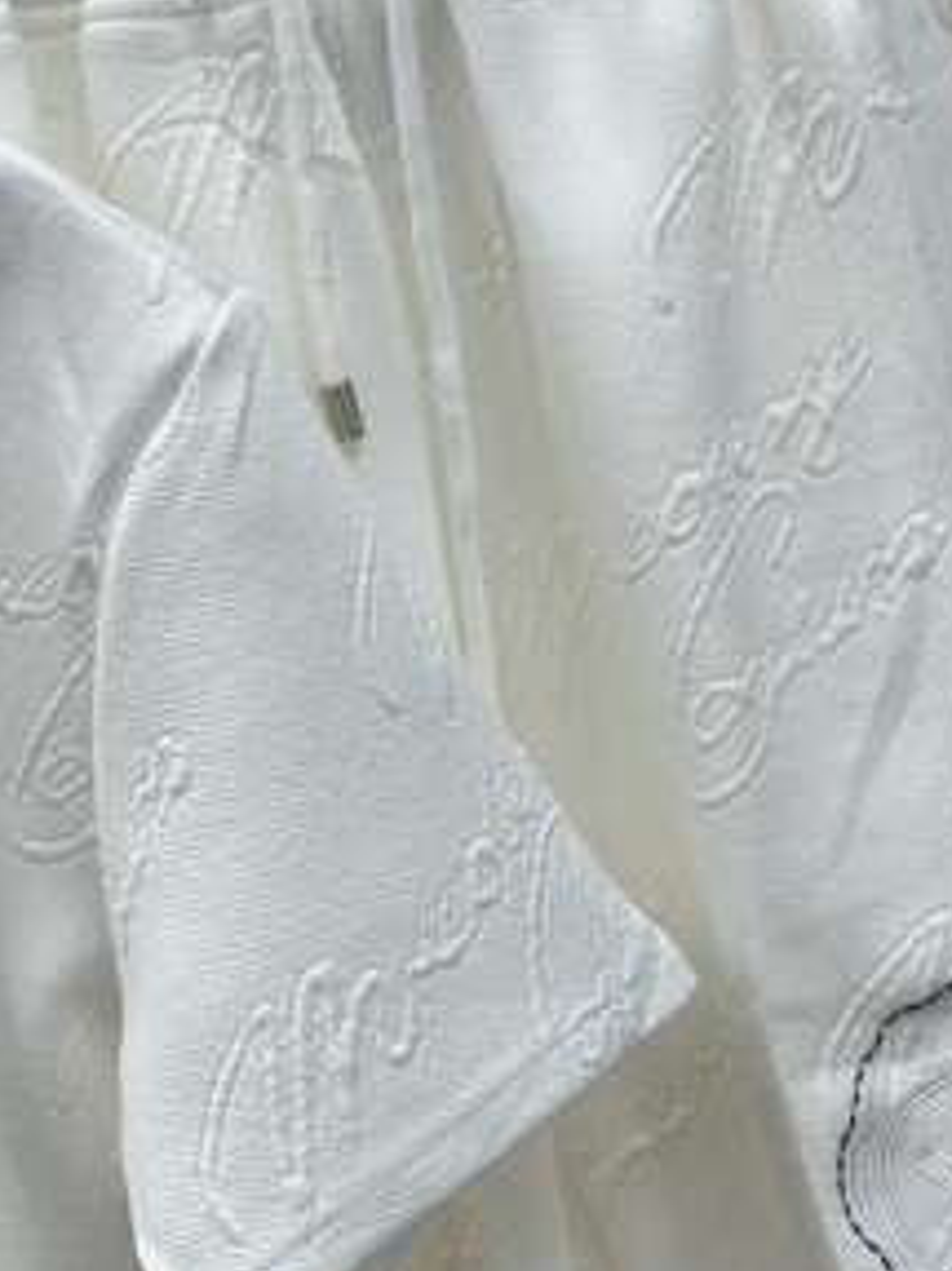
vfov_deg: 14.5
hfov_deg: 10.9
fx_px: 4917
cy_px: 1258
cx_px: -31
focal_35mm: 134
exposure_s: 1/120
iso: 64
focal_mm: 6.86
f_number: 1.78
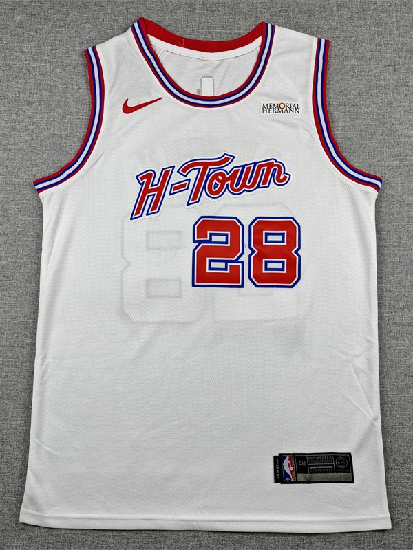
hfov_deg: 54.9
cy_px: 275
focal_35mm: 25
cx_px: 206
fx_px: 398
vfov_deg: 69.4
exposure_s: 1/100
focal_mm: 5.3
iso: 50
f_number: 1.9
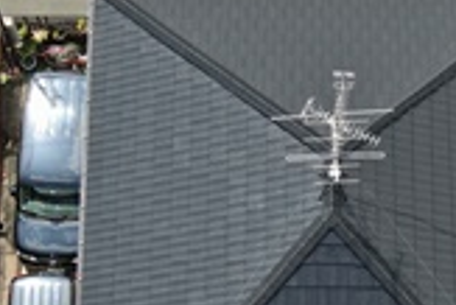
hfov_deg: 21.0
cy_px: 313
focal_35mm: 96
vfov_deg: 14.0
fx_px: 1217
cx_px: 352
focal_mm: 7.39
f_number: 3.6
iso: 100
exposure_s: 1/500
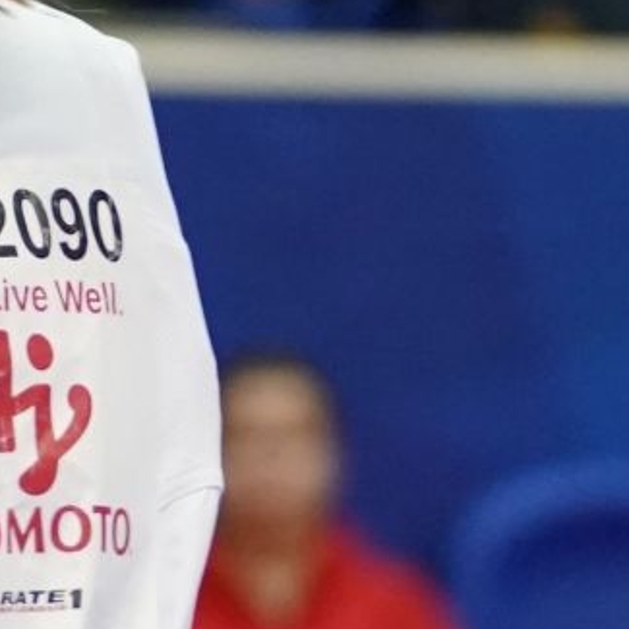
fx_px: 17515
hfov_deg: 2.0
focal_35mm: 852
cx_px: -950
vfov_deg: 2.1
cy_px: 314
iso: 4000
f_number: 2.8
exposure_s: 1/1000
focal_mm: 121
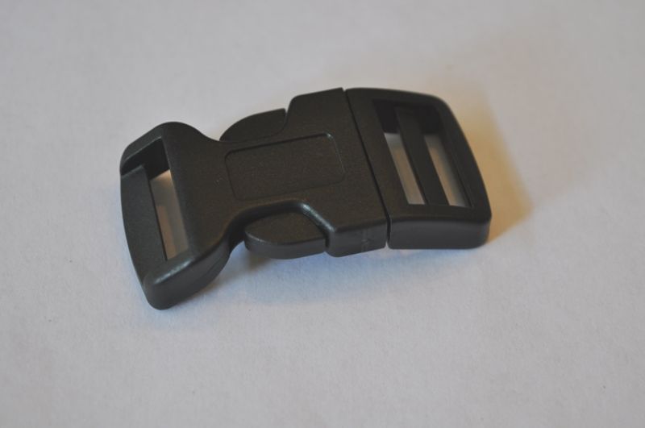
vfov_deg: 16.5
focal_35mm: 82
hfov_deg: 24.7
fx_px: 1476
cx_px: 322
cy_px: 214
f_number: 5.6
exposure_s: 1/80
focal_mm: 55
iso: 400
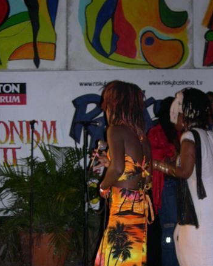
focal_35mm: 67
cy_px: 177
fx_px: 527
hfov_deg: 22.7
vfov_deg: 28.1
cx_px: 143
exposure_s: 1/60
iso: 226
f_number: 3.1
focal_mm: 10.1
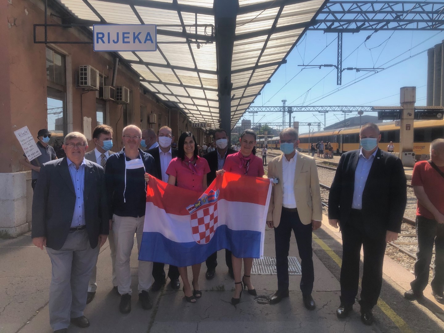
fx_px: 359
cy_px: 166
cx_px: 222
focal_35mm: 28
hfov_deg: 63.4
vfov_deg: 49.7
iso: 20
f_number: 1.8
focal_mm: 3.99
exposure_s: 1/1621
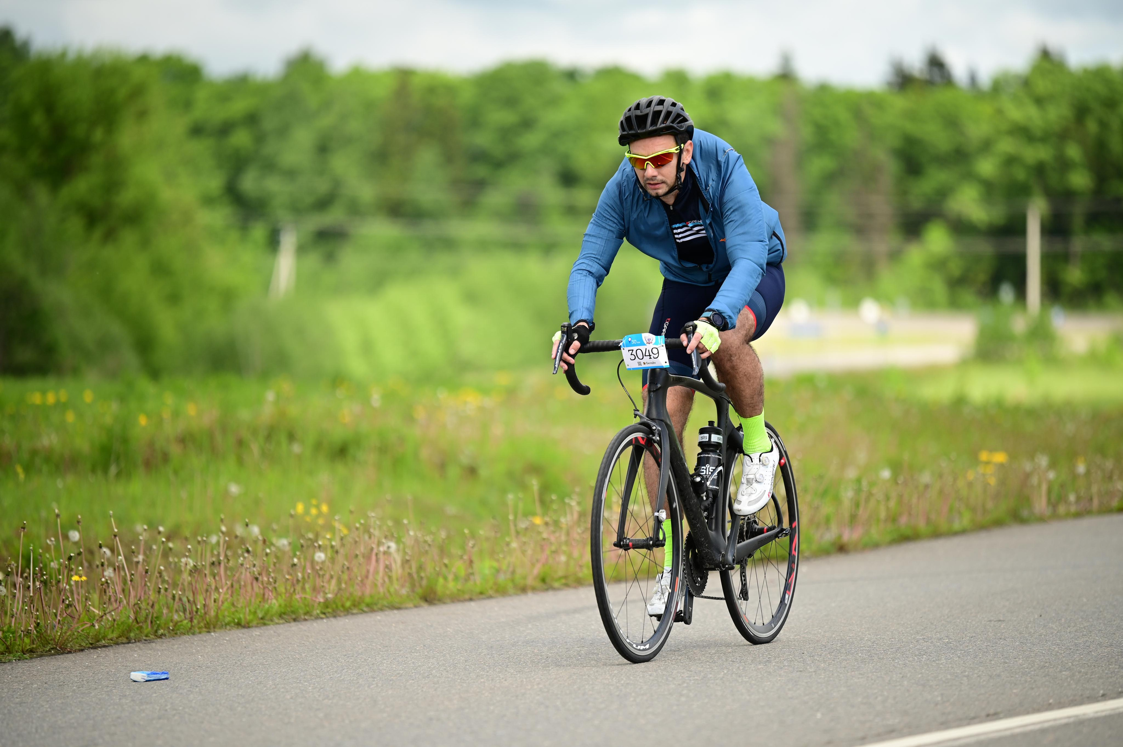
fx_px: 6235
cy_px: 374
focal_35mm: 200
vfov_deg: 6.9
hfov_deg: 10.3
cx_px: 562
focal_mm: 200
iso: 200
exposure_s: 1/1250
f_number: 2.8
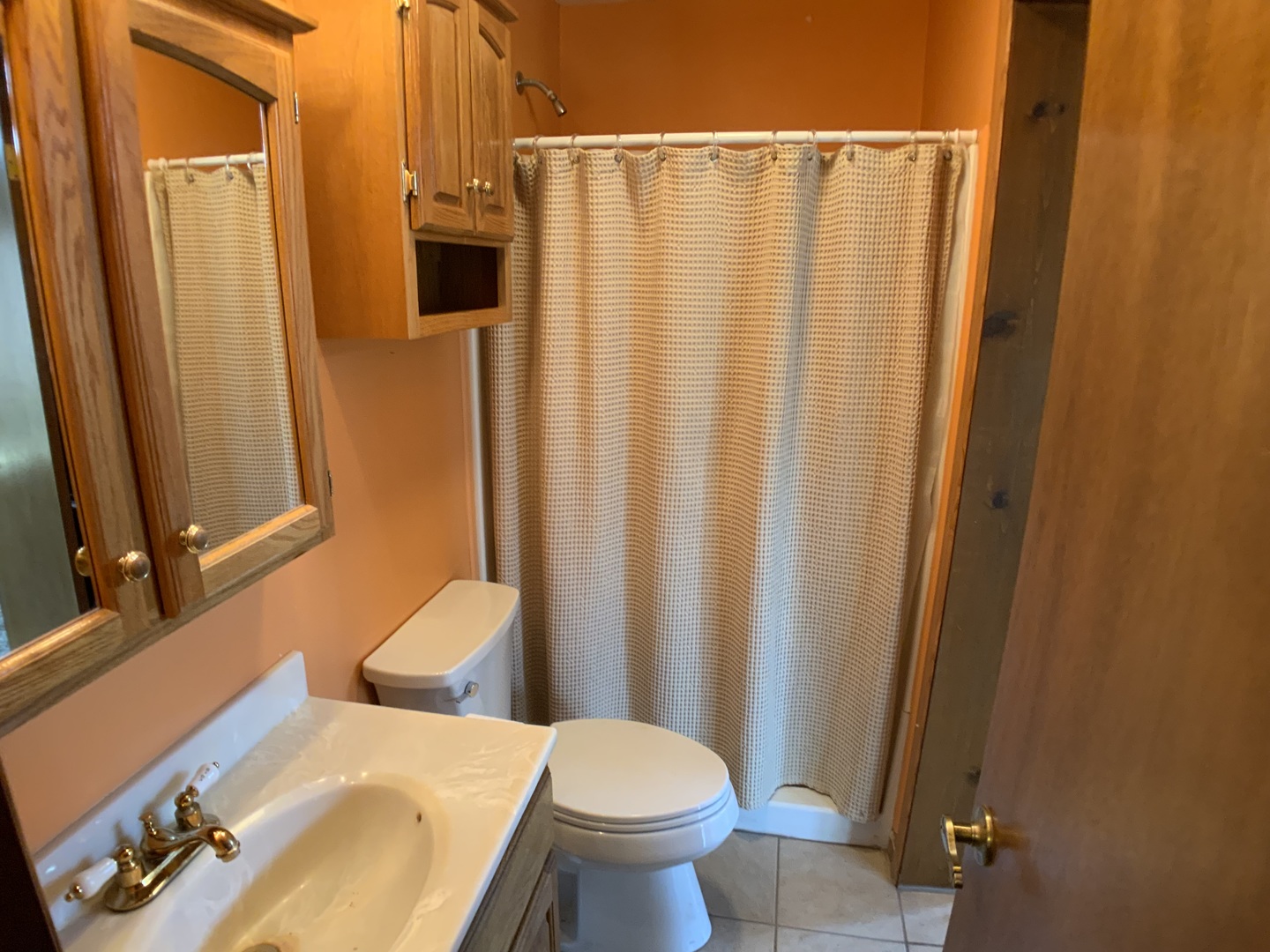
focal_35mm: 29
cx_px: 635
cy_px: 476
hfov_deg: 61.7
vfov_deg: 48.2
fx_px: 1064
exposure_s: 1/60
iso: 160
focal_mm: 3
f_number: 1.8
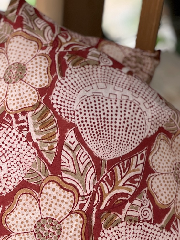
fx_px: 818
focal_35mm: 118
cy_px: 158
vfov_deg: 16.7
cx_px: 42
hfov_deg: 12.5
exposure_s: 1/99
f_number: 2.8
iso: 160
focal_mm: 9
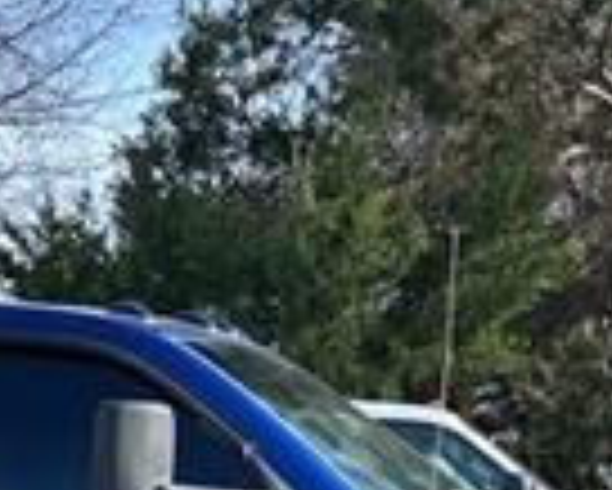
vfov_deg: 14.9
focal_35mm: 94
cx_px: 9
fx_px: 1704
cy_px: 800
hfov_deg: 19.8
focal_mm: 5.7
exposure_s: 1/791
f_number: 1.5
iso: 50
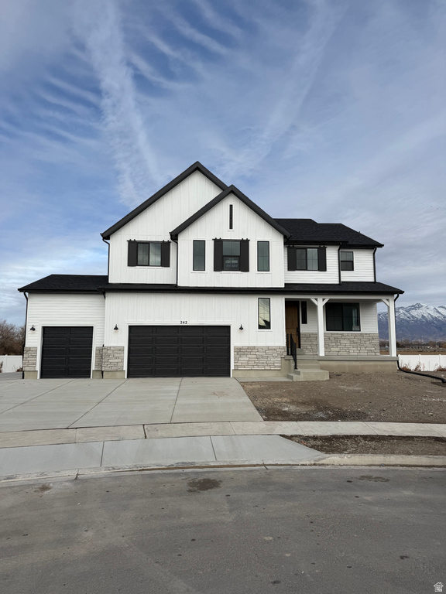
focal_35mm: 24
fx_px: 412
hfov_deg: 56.8
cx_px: 223
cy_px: 297
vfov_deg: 71.6
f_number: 1.78
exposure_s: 1/6173
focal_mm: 6.76
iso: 80
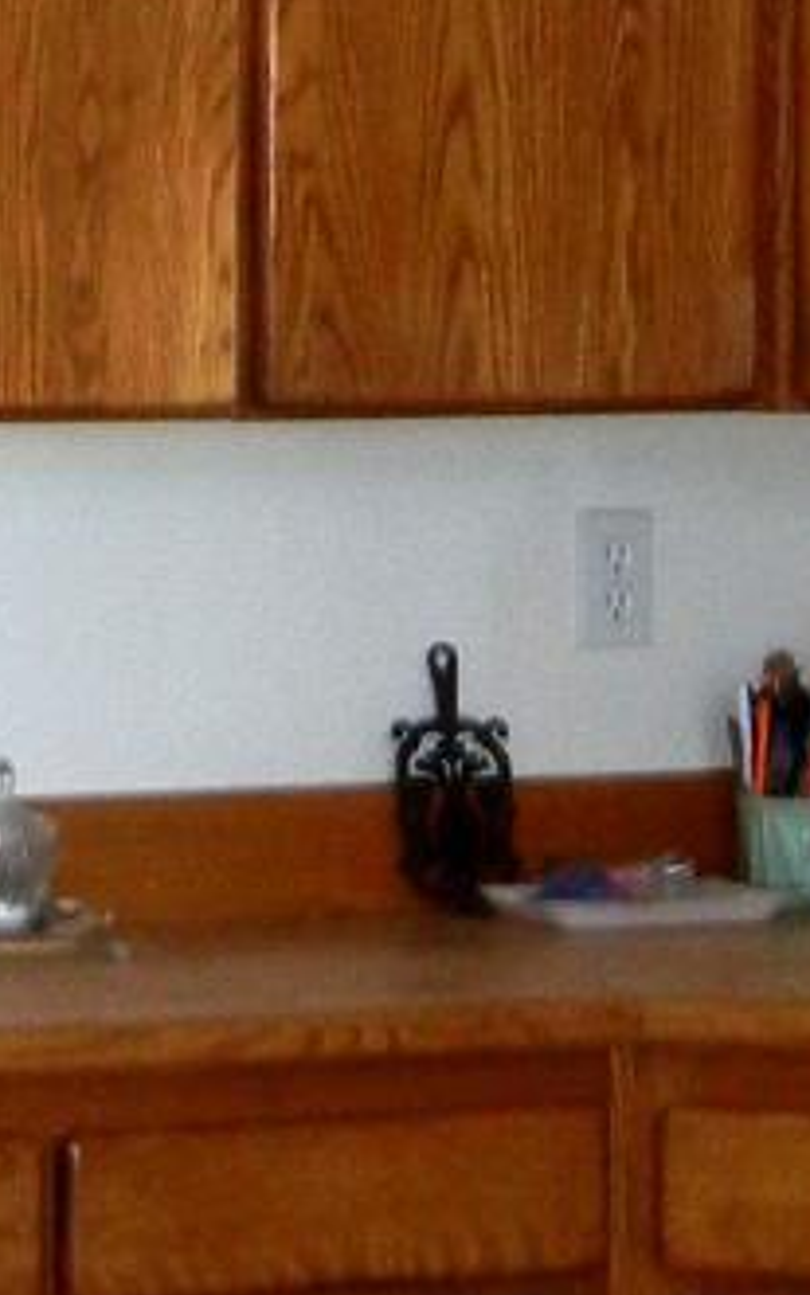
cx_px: 98
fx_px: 7696
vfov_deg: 9.6
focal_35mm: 218
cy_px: 12
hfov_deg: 6.0
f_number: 3.6
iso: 200
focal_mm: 6.2
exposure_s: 1/33.1
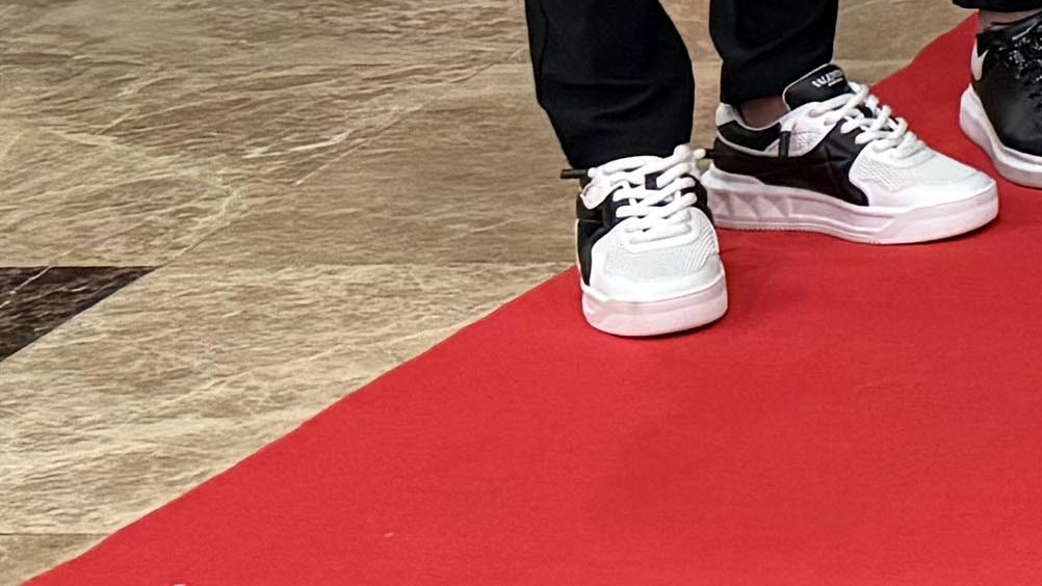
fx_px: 4117
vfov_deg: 7.5
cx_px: 2953
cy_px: -880
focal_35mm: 149
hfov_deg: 10.7
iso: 250
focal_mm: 6.76
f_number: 1.78
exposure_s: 1/50
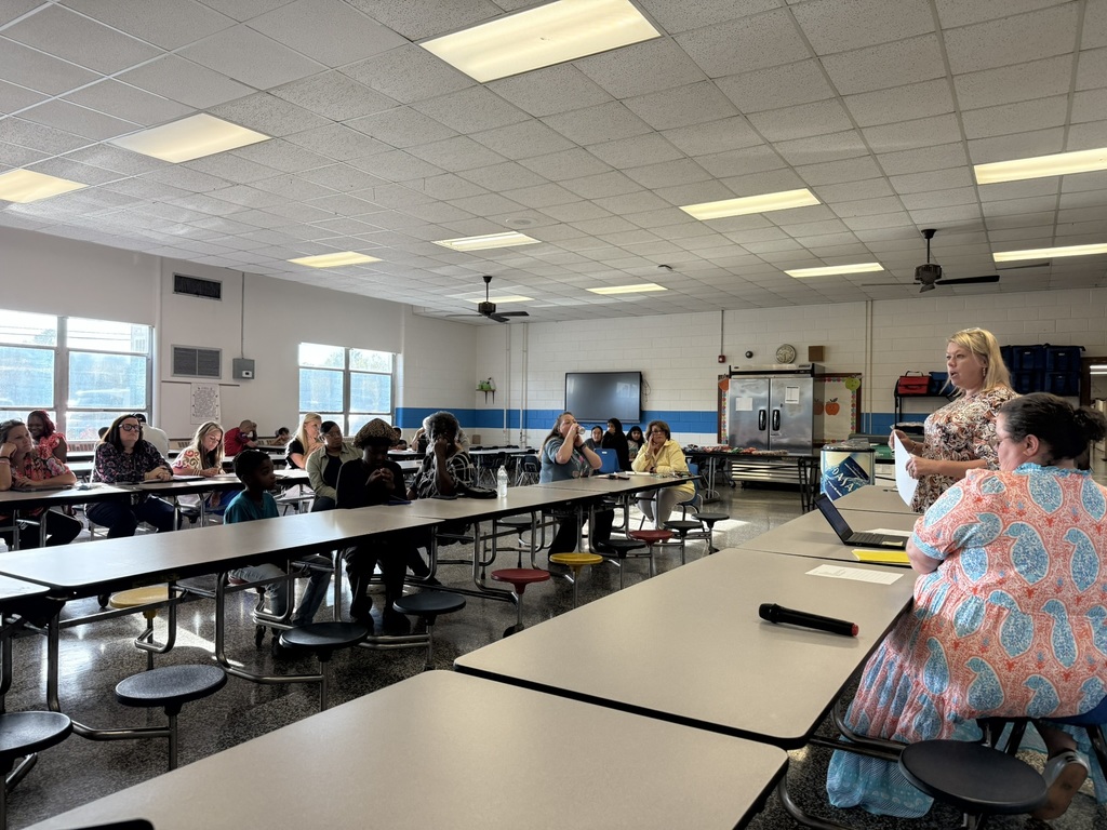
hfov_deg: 71.6
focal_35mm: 24
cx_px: 554
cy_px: 415
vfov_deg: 56.8
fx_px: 768
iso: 200
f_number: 1.78
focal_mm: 6.76
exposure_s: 1/236
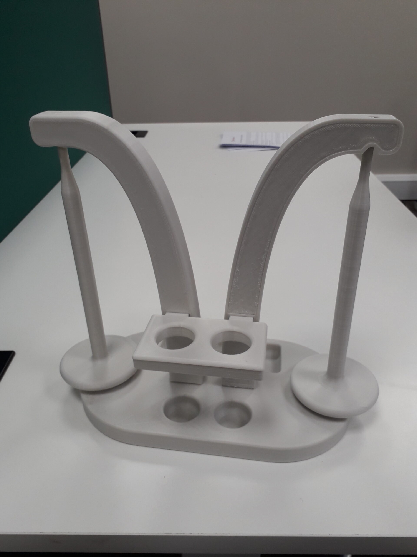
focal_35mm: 27
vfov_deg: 65.3
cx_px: 208
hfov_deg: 51.4
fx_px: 434
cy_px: 278
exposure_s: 1/50
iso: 50
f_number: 1.9
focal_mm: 3.6
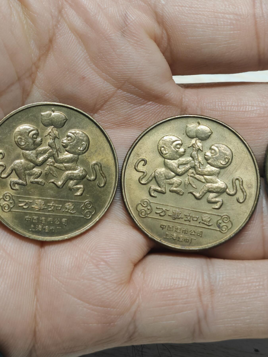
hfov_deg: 15.6
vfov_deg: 20.7
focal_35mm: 95
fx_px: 981
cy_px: 178
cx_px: 134
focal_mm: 7.62
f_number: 1.6
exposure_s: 1/94.4
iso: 108
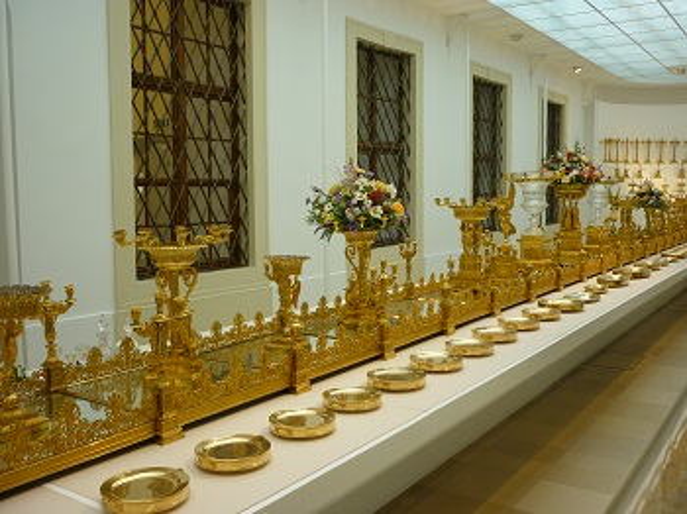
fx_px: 654
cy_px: 257
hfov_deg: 55.4
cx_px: 344
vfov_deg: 42.9
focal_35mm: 33
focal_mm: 5.5
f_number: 2.8
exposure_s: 1/60
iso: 80
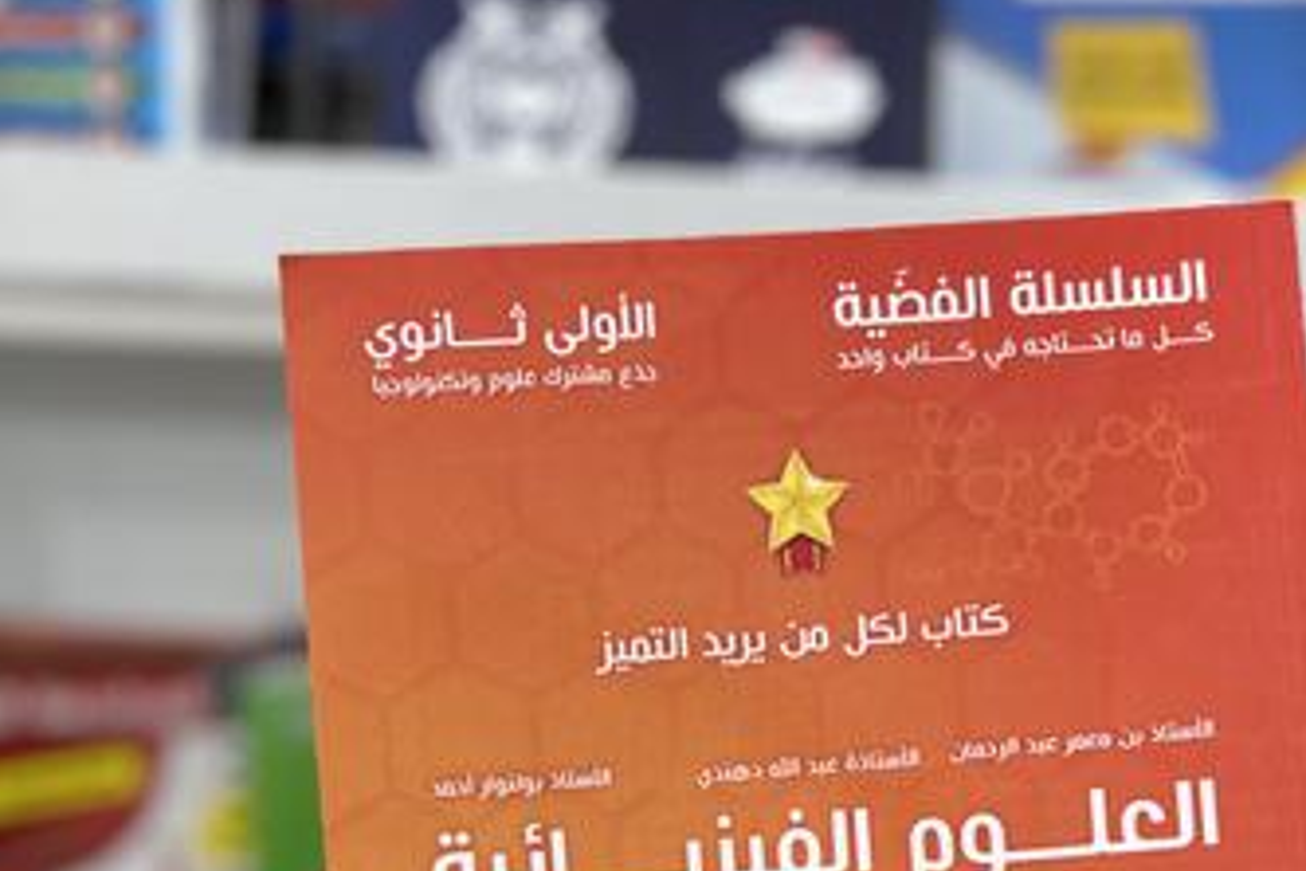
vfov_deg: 25.4
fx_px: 1777
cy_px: 969
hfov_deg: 40.2
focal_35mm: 49
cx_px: 759
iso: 40
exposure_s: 1/100
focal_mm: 5.7
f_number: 1.5
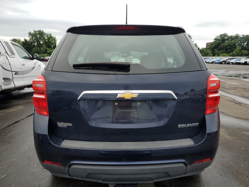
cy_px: 94
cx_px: 124
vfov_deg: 53.1
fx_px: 187
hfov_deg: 67.3
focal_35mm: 26
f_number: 1.5
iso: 50
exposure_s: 1/909
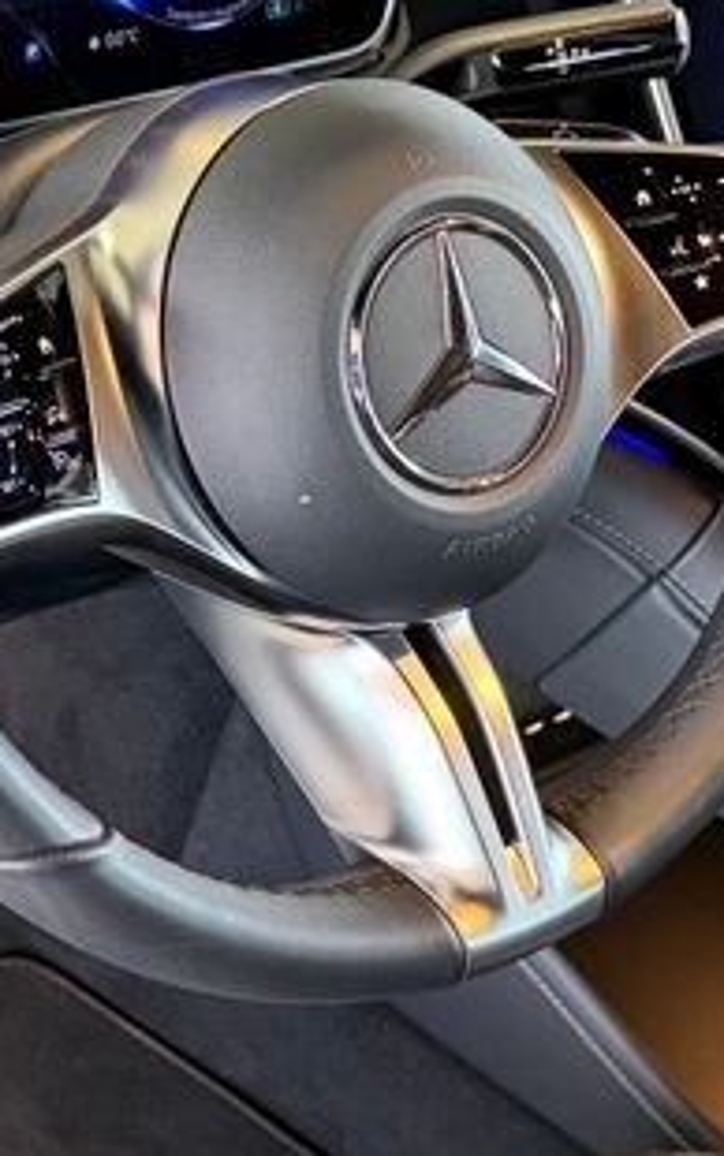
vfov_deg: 24.6
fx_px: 2649
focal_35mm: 84
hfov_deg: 15.5
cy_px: 653
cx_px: 508
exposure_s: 1/60
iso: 500
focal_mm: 6.76
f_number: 1.78
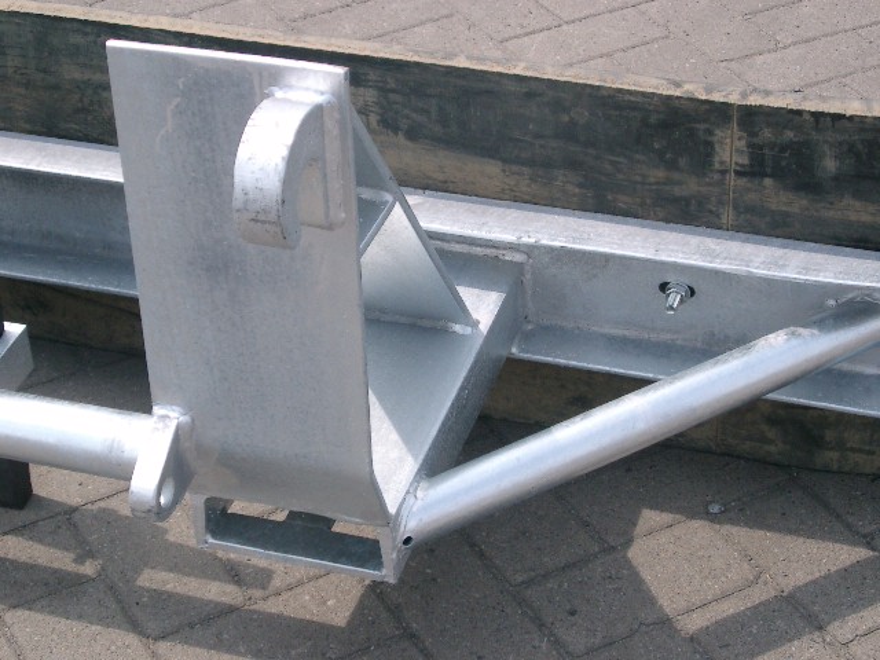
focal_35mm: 87
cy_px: 330
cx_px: 440
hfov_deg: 22.5
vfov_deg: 17.0
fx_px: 2212
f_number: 4.2
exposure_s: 1/800
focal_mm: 17.7
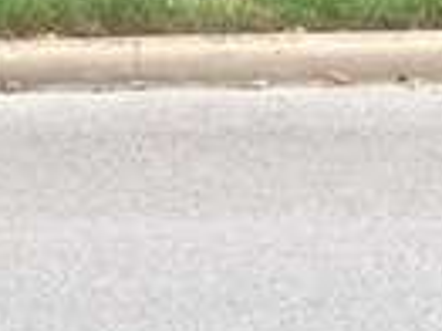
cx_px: -71
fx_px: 2730
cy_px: -338
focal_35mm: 214
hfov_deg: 9.2
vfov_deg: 6.7
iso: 64
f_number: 2.4
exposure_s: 1/274
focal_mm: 4.28
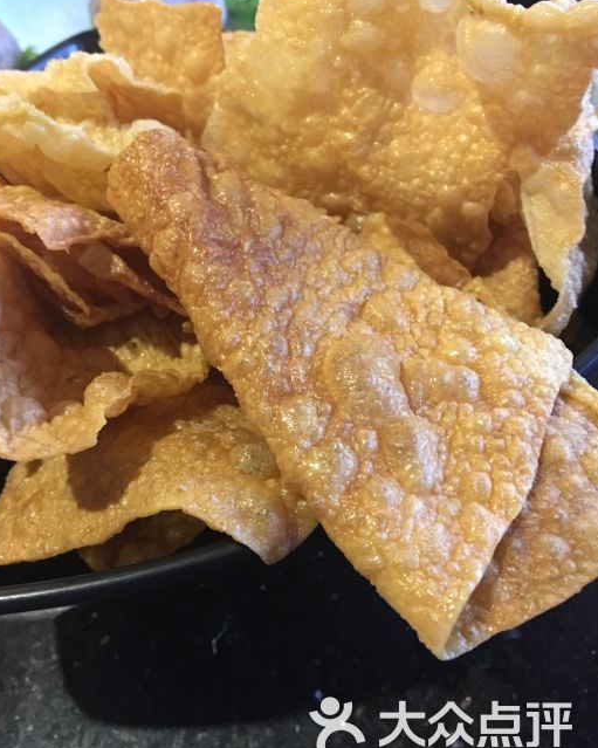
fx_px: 686
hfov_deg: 47.1
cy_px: 376
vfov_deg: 57.2
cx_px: 295
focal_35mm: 31
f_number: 2.2
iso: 160
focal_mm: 4.15
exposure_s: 1/8
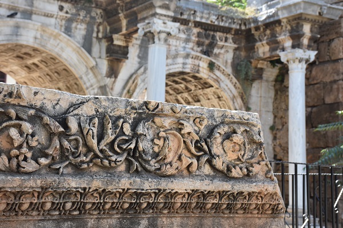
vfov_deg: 18.9
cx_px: 172
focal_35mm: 72
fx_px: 686
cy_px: 114
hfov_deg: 28.1
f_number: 8
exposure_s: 1/400
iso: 800
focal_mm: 48
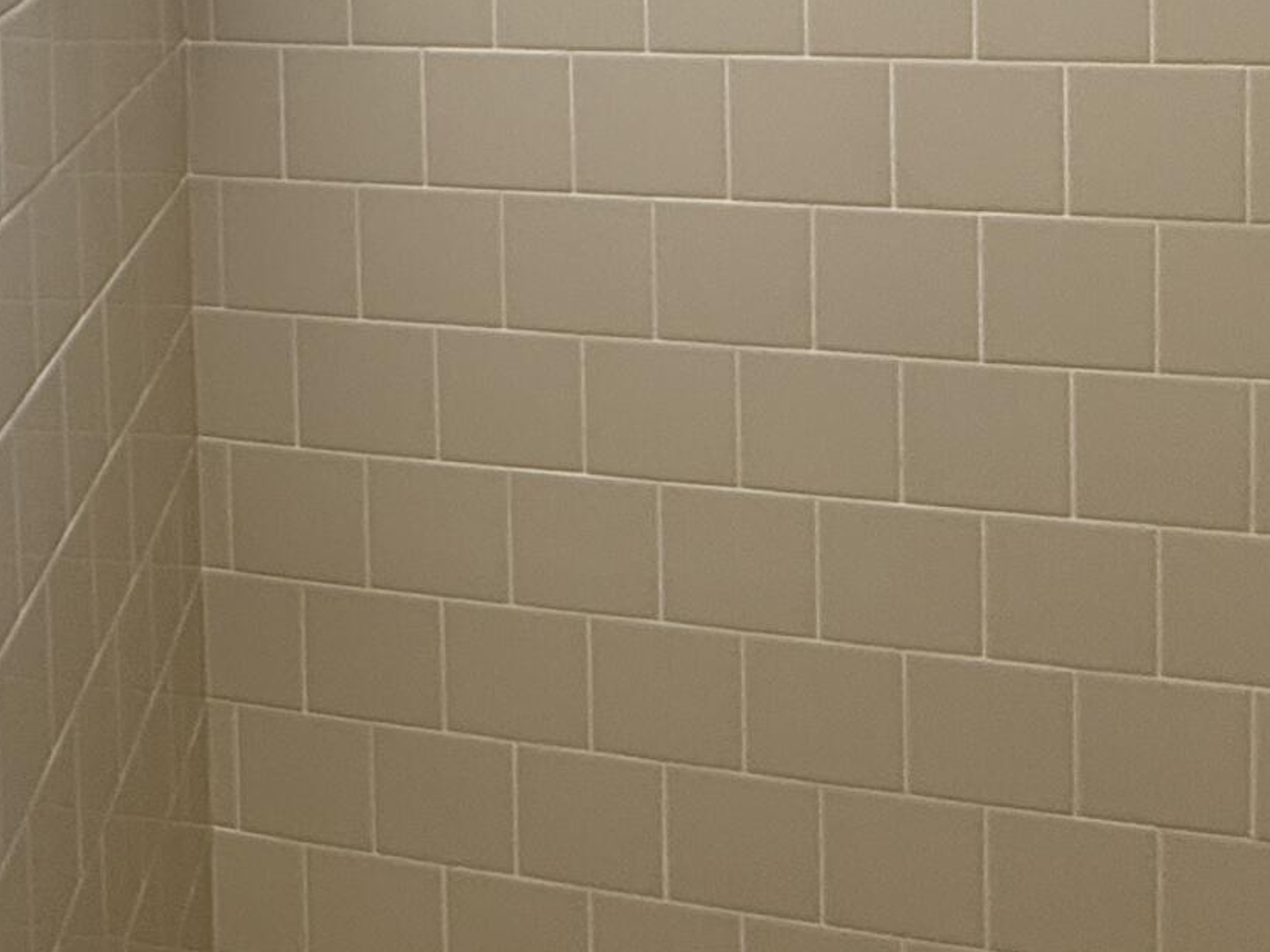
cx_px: -29
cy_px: -196
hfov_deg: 33.9
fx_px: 1871
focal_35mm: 51
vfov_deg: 25.6
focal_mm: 2.22
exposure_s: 1/120
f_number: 2.2
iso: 100
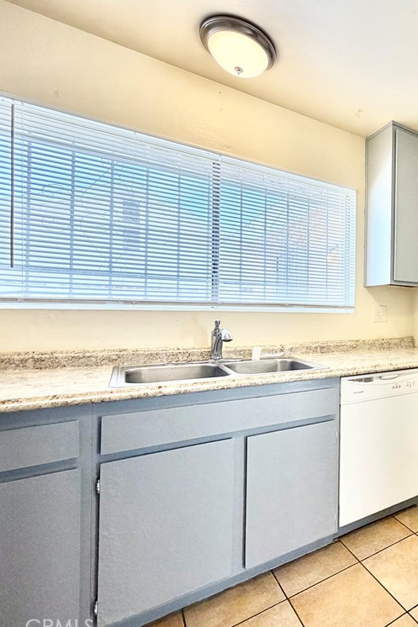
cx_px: 393
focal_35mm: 20
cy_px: 316
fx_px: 348
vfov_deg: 84.0
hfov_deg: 52.6
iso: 64
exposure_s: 1/129
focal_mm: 2.22
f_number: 2.2
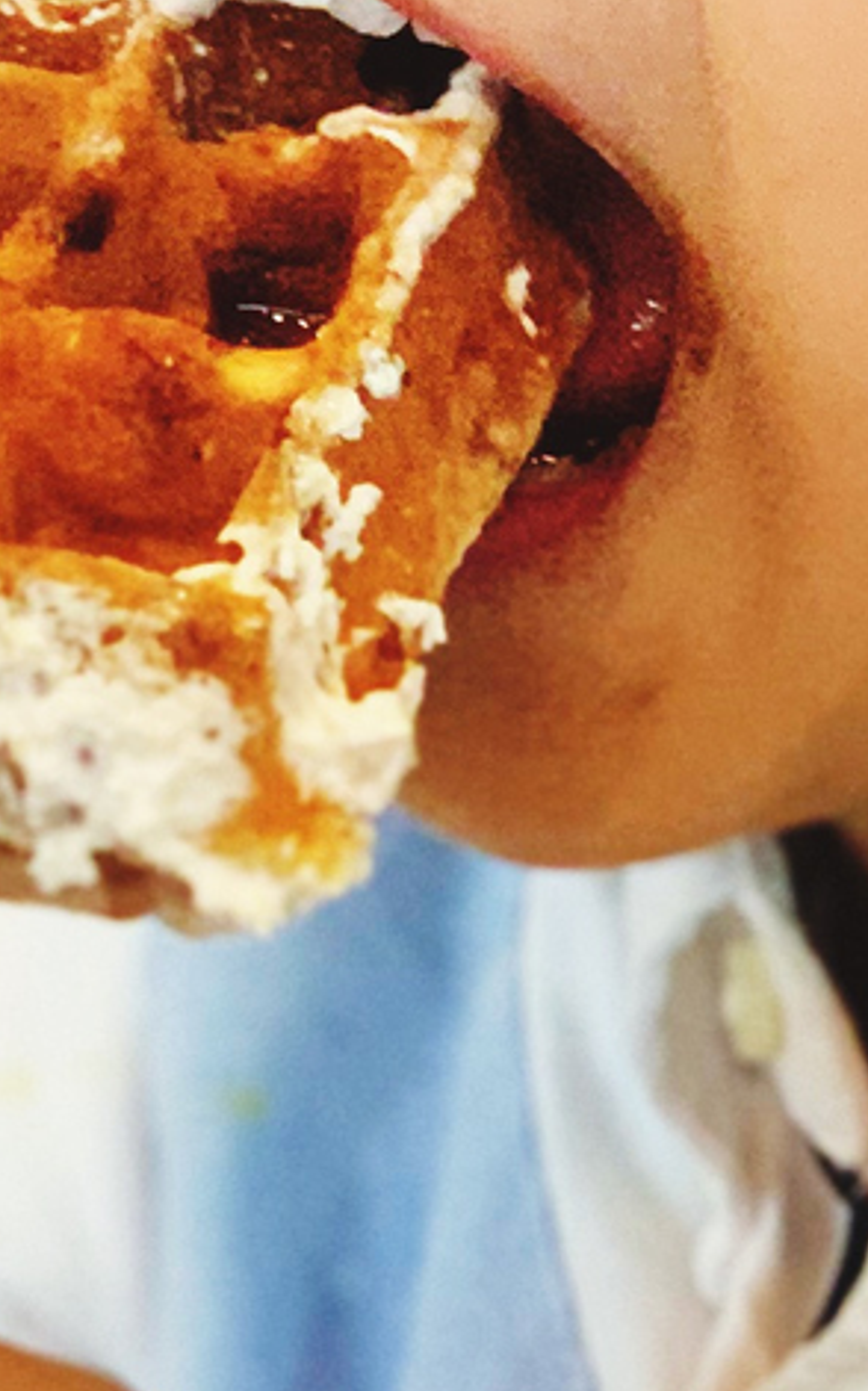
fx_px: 8865
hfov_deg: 5.6
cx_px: 375
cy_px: 481
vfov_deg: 9.0
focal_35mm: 234
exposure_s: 1/60
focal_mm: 6
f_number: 2.4
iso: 320
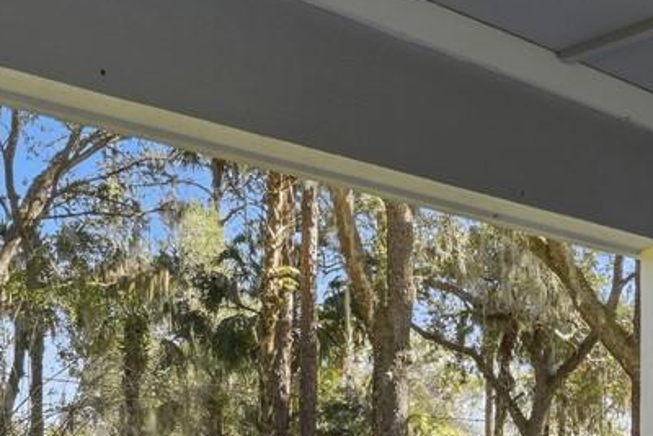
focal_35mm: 64
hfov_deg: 30.9
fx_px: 1161
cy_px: 496
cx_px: 485
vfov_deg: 20.2
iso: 160
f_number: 8
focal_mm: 16
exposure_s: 1/500
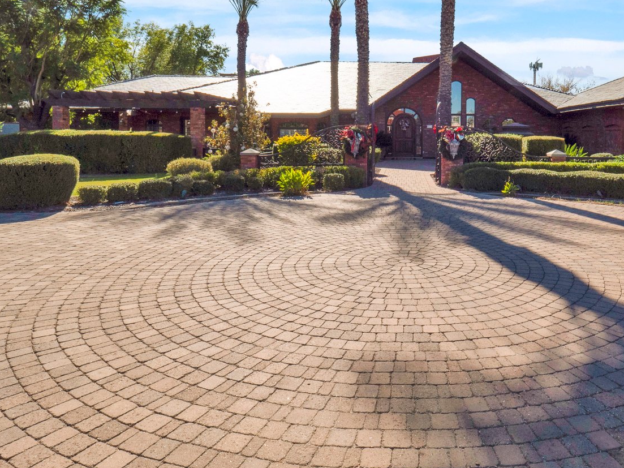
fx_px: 469
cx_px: 406
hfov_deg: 65.9
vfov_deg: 52.1
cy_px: 156
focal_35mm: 26
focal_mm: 7
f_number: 10
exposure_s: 1/400
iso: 200
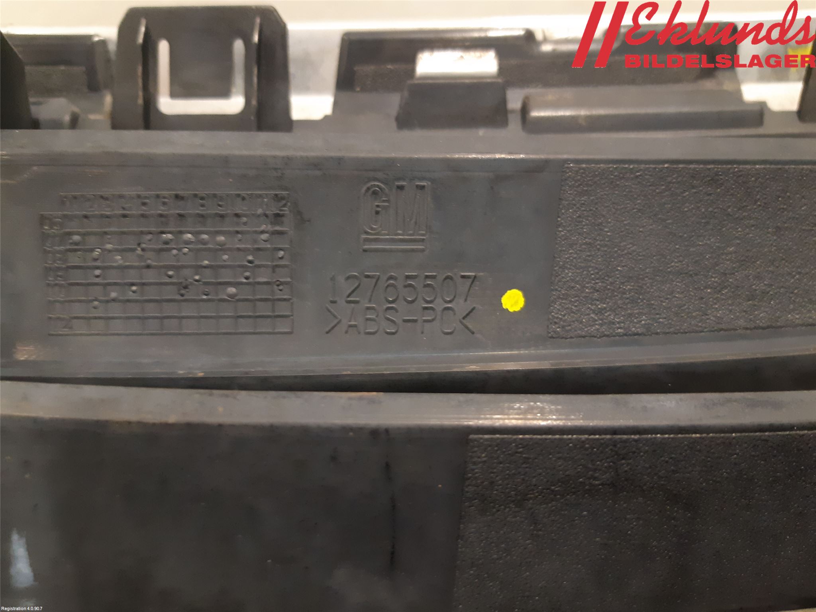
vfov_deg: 53.1
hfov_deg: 67.3
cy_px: 306
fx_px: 613
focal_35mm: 26
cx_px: 408
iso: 250
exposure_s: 1/25
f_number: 1.7
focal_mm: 3.93
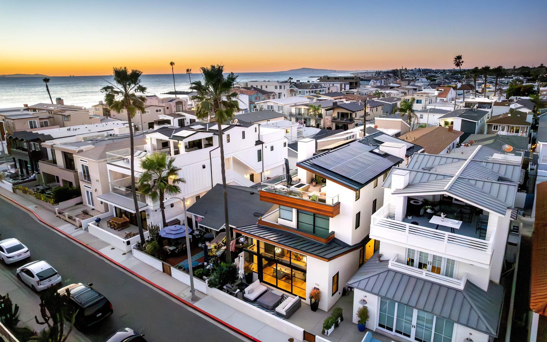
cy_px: 166
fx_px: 343
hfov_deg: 77.2
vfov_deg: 53.0
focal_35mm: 23
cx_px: 275
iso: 1910
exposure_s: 1/160
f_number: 2.8
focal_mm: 8.38
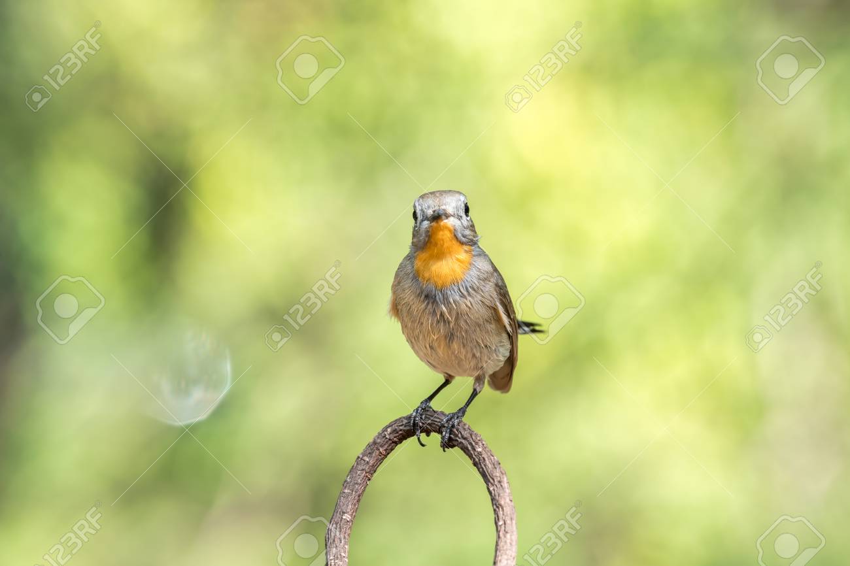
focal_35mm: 300
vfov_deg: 4.6
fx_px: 7081
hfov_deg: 6.9
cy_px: 283
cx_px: 425
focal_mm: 300
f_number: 13
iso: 320
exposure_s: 1/100
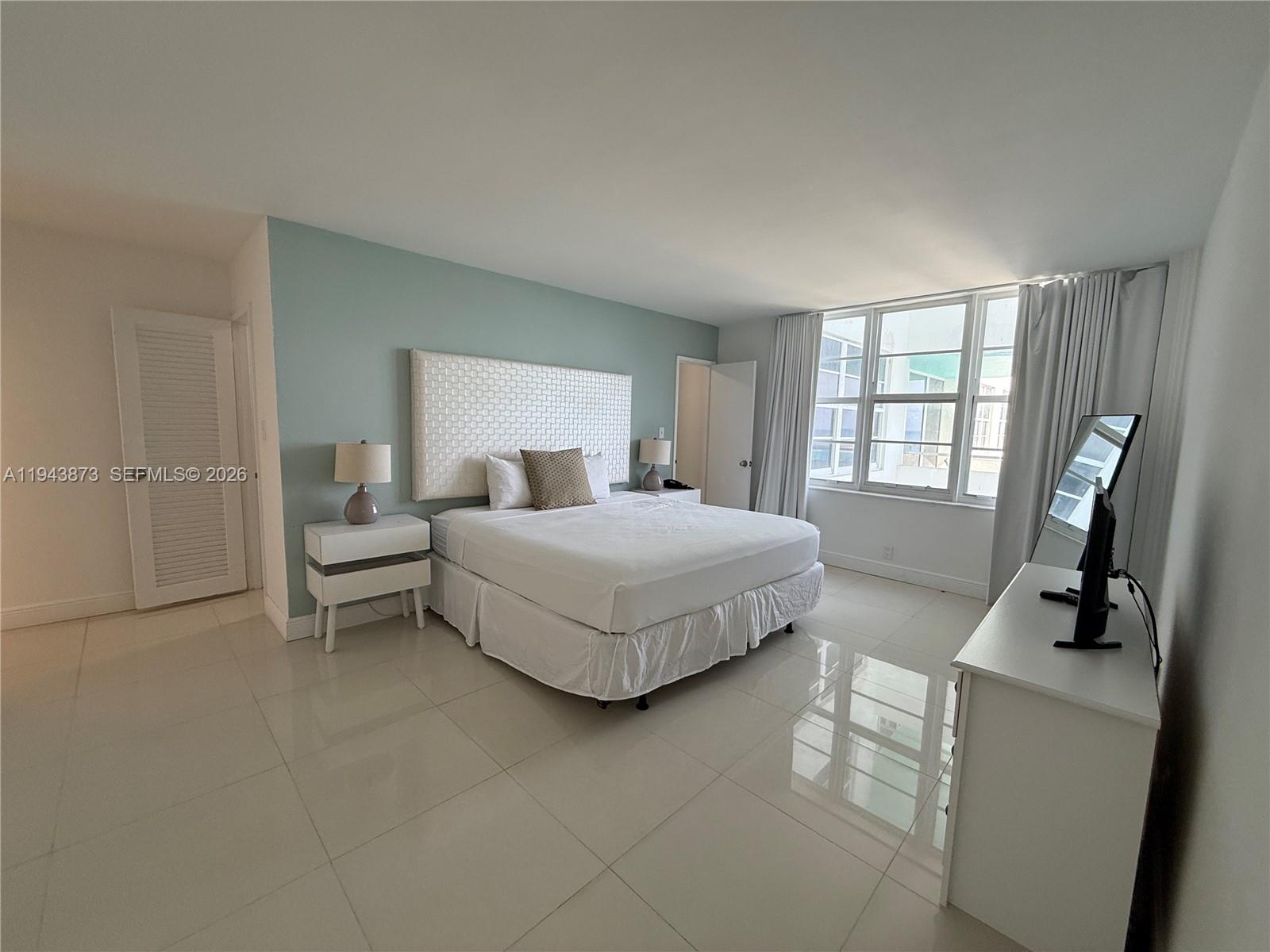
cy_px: 476
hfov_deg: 102.1
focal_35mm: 14
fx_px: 514
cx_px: 635
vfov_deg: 85.7
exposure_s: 1/120
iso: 125
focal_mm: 2.22
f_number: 2.2
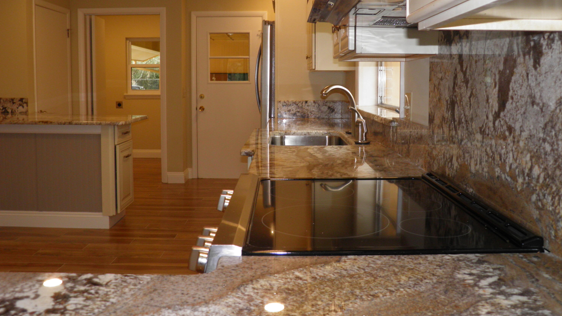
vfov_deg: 35.4
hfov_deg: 59.5
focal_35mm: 33
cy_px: 119
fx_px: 492
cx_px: 279
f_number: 3
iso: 100
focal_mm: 5.5
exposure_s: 1/40
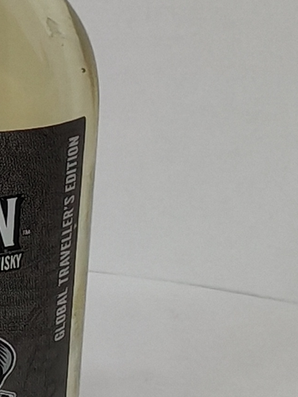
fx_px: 1457
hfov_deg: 11.2
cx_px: -155
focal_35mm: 127
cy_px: 74
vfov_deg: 15.4
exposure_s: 1/100
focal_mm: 1.96
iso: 64
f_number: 2.2
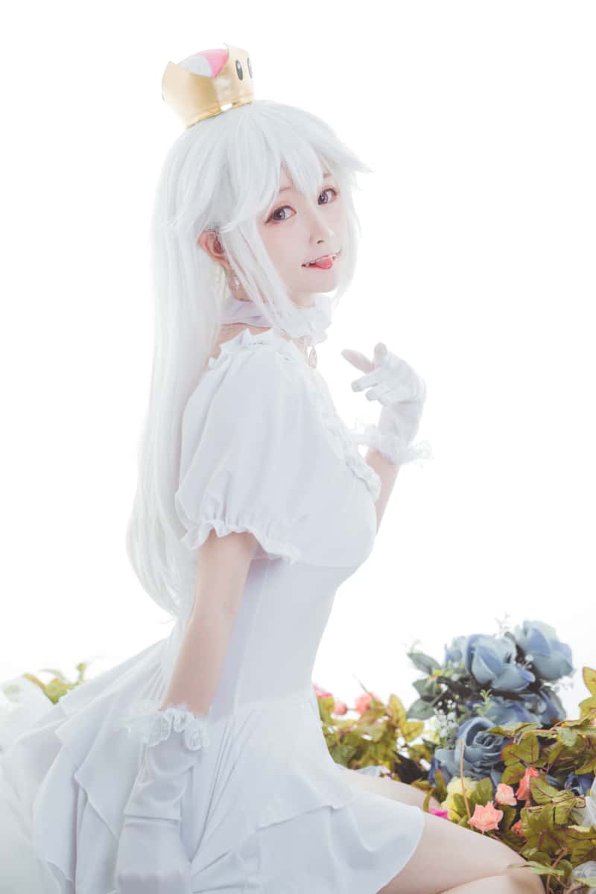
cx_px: 298
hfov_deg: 16.1
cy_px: 447
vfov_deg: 23.9
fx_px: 2111
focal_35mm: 85
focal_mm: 85
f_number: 2.8
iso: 100
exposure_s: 1/125
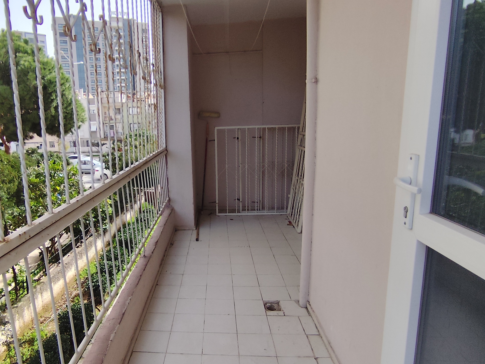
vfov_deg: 54.9
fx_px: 350
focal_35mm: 25
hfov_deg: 68.5
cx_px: 187
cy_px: 185
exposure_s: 1/1364
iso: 50
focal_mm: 1.65
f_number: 2.2
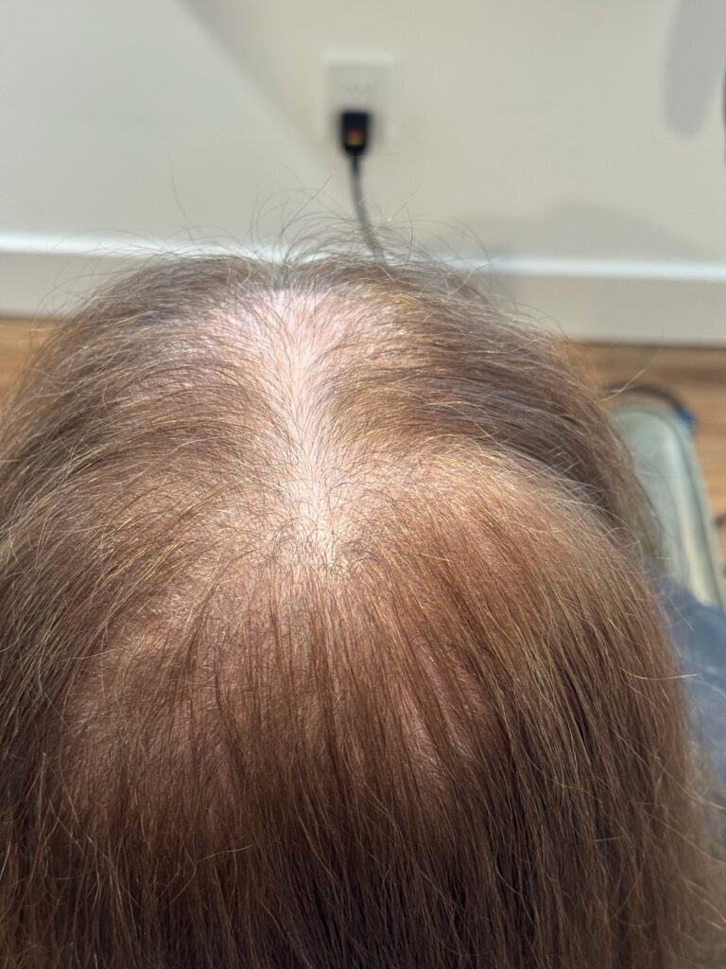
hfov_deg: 30.3
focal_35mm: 48
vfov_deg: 39.7
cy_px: 484
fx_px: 1342
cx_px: 363
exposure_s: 1/60
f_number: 1.78
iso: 200
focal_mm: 6.76
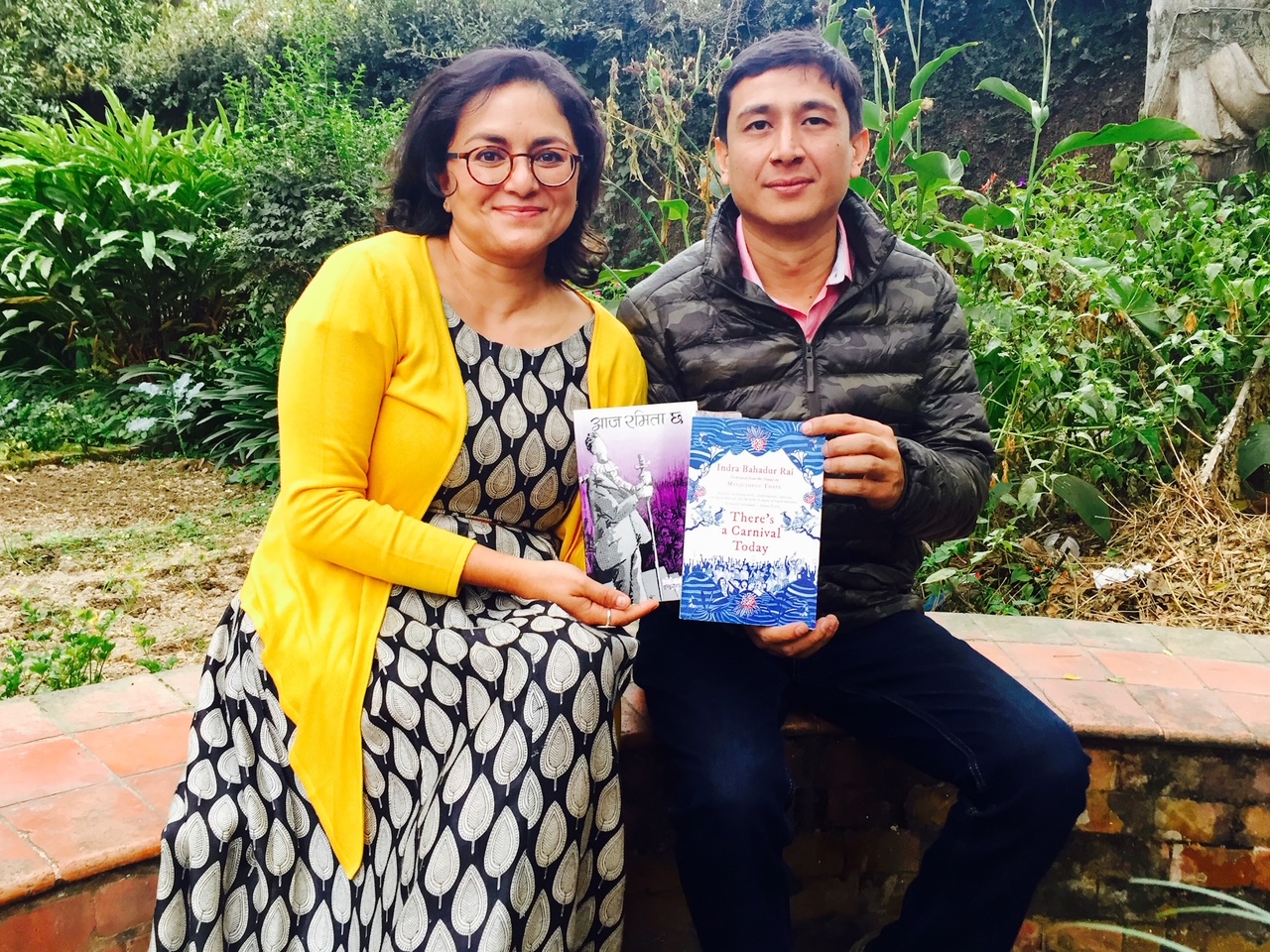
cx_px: 635
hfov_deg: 61.7
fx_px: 1064
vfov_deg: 48.2
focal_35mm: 29
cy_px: 476
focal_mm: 4.15
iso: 32
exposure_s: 1/35
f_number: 2.2
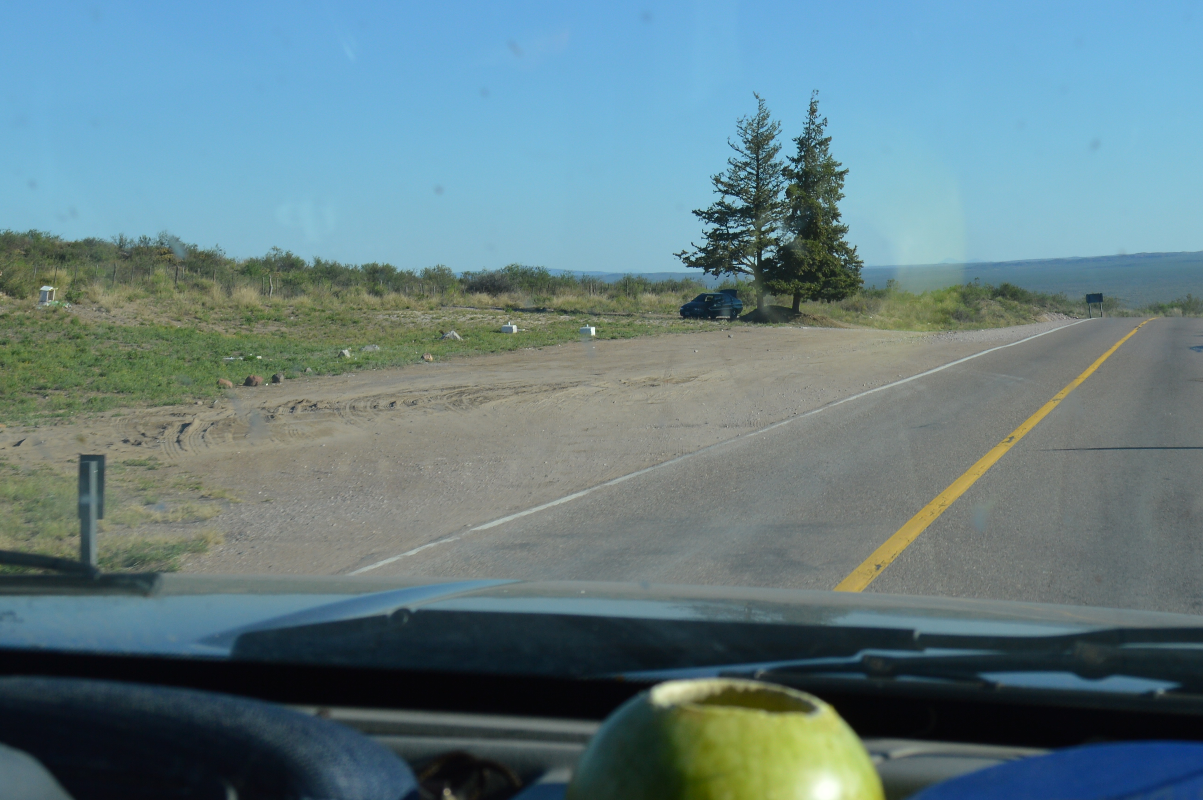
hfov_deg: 30.9
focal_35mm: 65
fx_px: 2170
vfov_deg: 20.3
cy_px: 17
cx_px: 744
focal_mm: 22
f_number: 8
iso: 100
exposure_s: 1/250
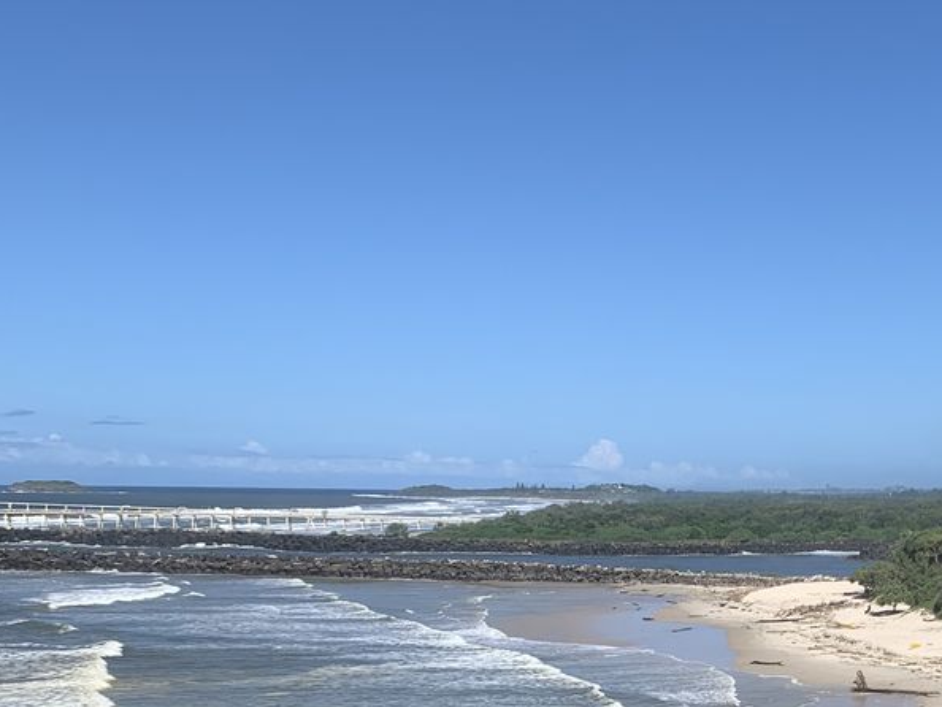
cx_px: 703
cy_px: 804
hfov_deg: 30.2
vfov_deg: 21.9
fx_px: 1715
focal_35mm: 63
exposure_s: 1/3086
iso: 25
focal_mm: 4.25
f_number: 1.8
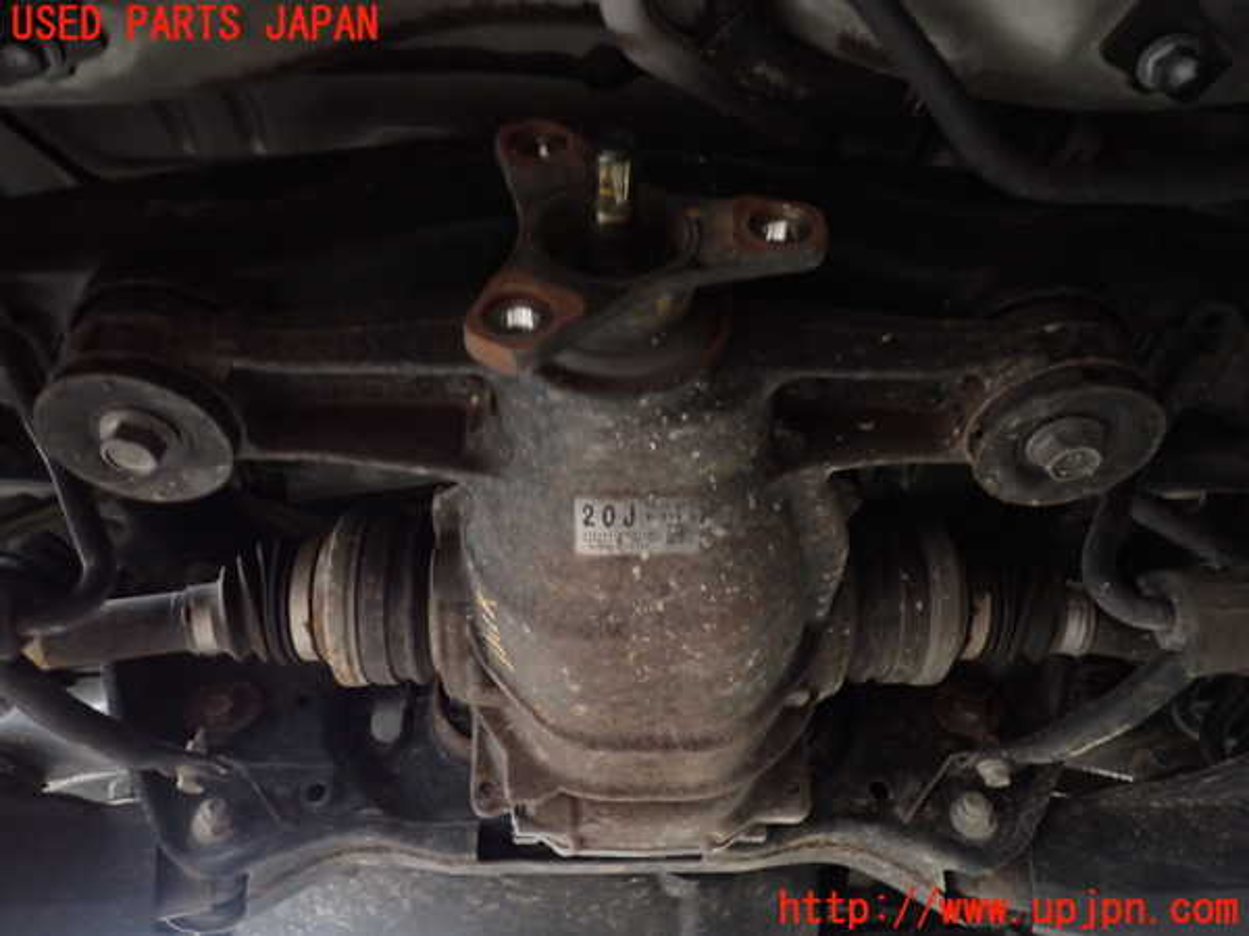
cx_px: 624
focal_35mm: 25
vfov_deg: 54.9
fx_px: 902
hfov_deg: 69.4
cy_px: 468
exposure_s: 1/30
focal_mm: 4.5
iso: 500
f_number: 2
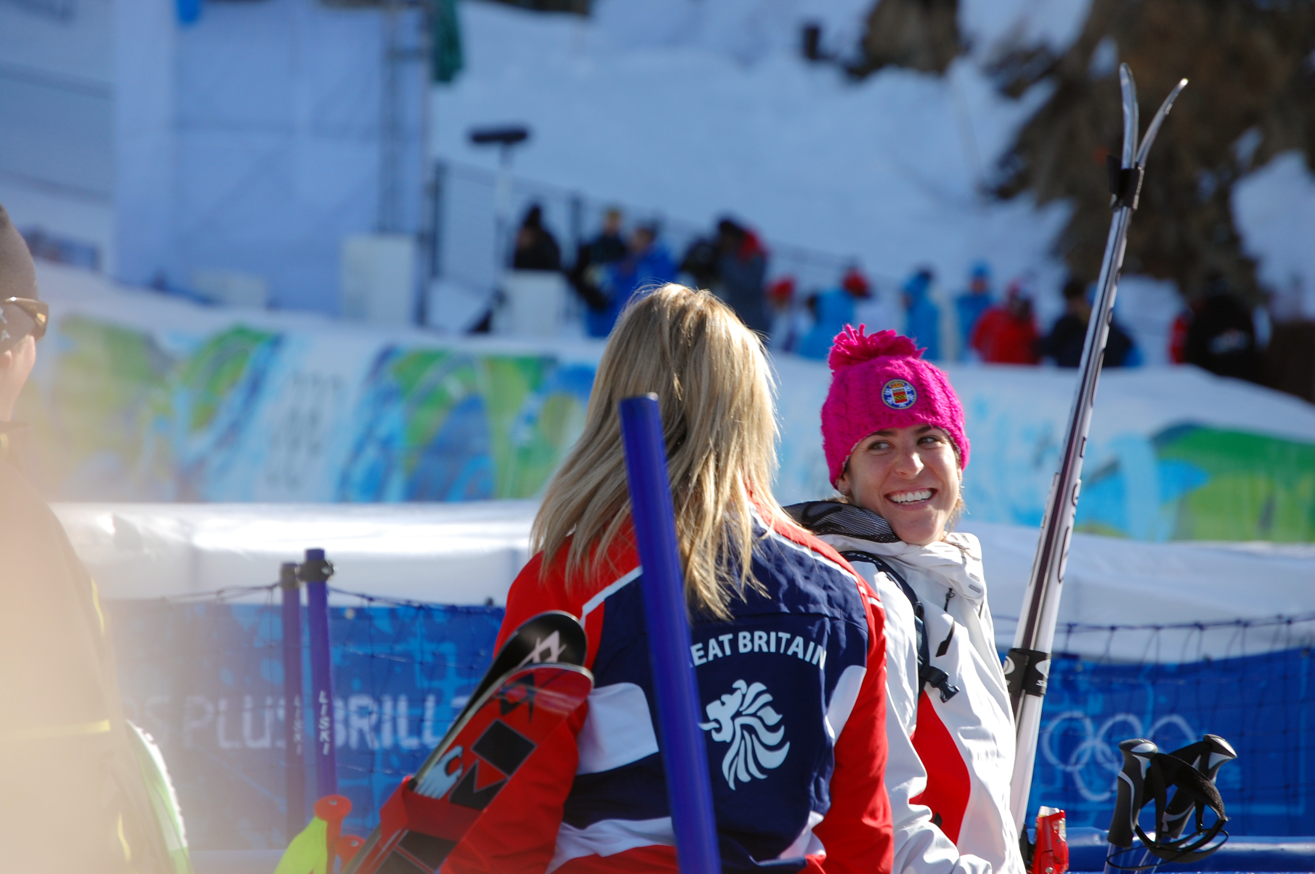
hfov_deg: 8.3
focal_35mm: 248
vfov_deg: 5.5
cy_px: 437
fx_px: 9033
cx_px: 658
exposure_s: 1/400
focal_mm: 165
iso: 200
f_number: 7.1
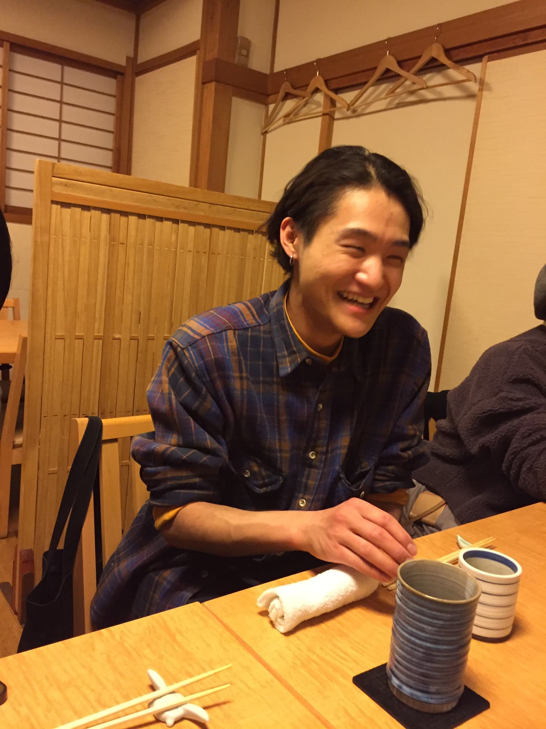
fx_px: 610
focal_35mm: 29
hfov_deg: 48.2
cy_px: 364
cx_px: 273
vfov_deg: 61.7
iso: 250
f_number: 2.2
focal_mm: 4.15
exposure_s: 1/24
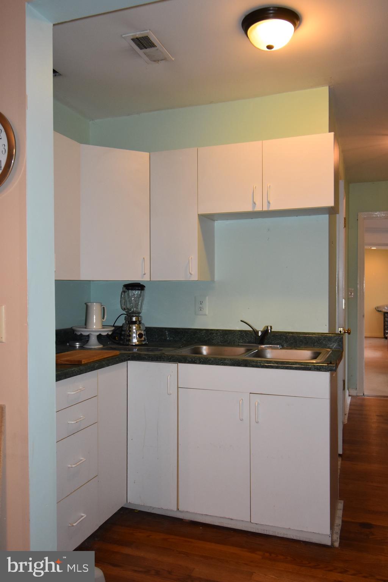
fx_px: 485
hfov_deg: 43.6
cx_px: 194
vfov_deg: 61.9
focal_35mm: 30
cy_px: 291
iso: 1100
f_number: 5.6
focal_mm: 20
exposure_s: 1/60
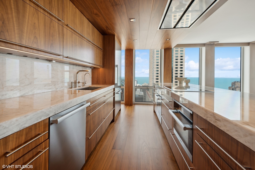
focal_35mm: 16
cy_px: 85
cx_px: 128
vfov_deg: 73.8
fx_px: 113
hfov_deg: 96.7
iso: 500
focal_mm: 16
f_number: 8
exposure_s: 1/60
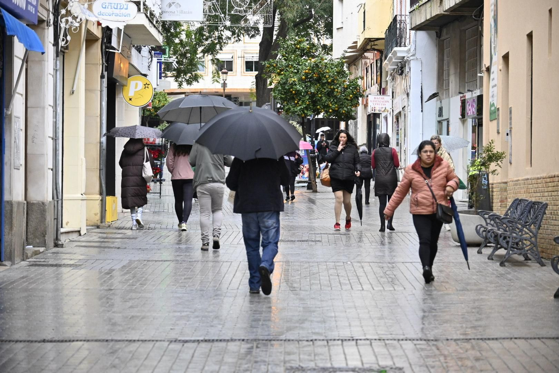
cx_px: 280
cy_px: 186
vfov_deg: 9.0
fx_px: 2376
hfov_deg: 13.4
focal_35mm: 153
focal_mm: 102
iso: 1600
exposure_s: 1/250
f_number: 5
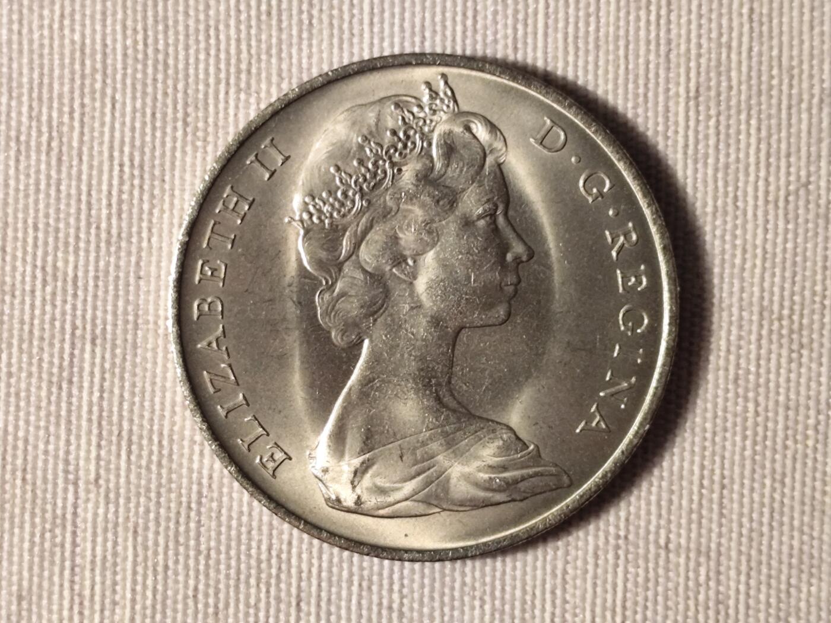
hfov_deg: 21.1
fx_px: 2233
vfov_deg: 15.9
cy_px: 312
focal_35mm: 93
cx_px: 416
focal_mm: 6.19
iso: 640
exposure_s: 1/25
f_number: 1.65
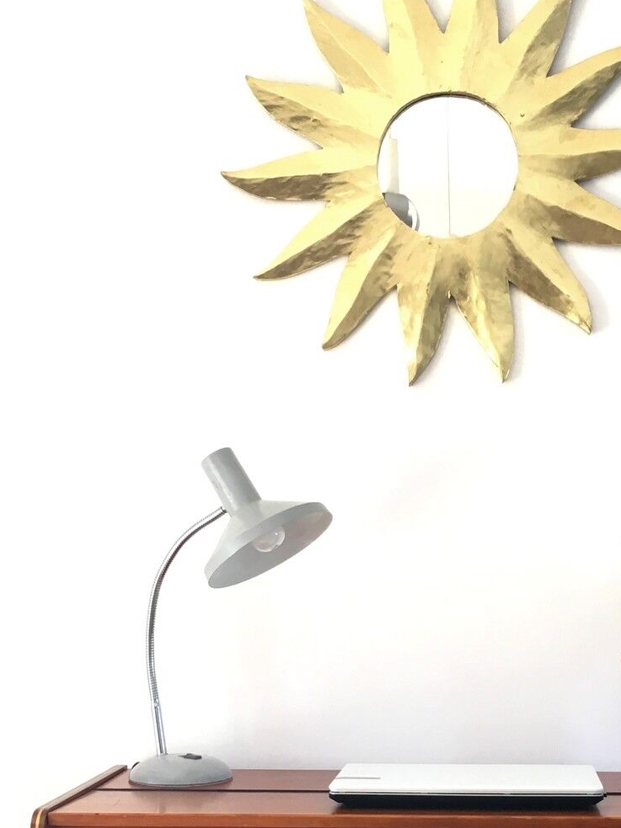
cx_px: 463
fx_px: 1412
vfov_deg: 32.1
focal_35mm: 59
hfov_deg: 24.5
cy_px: 623
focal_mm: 4.15
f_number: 2.2
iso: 80
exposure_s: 1/33
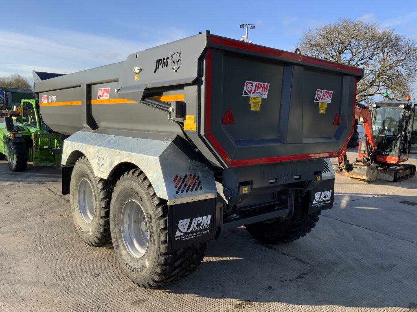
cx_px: 208
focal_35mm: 29
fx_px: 349
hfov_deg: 61.7
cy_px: 156
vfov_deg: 48.2
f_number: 1.8
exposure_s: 1/749
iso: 16
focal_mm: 3
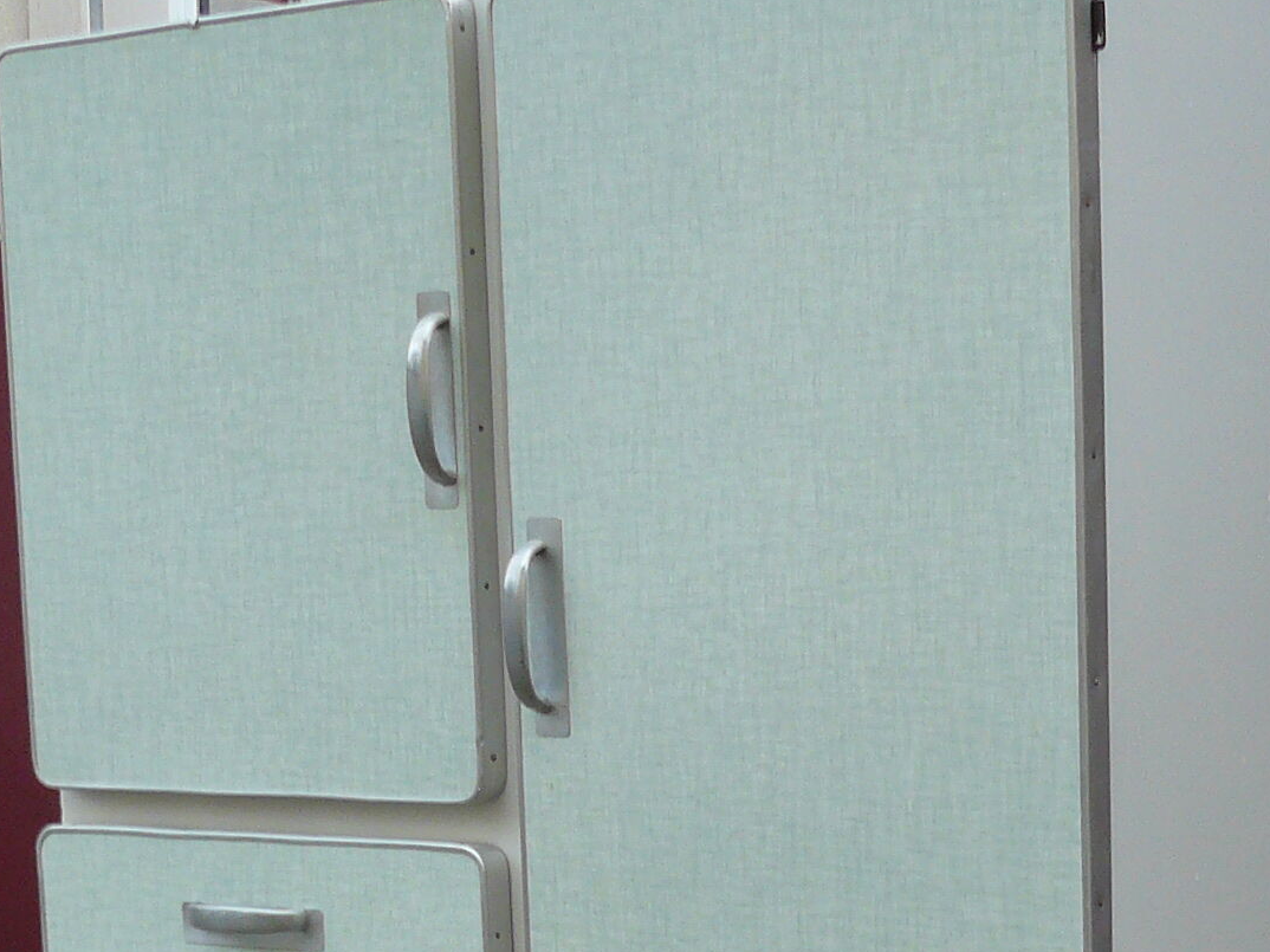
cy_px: 1223
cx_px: 763
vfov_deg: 13.8
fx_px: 3778
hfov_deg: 19.1
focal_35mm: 103
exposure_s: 1/125
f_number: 2.8
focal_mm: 6
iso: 100
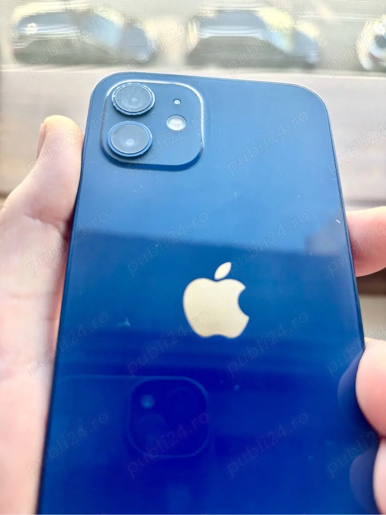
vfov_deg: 67.3
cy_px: 258
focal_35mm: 26
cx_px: 193
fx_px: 387
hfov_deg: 53.0
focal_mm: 5.96
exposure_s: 1/121
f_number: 1.6
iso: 100
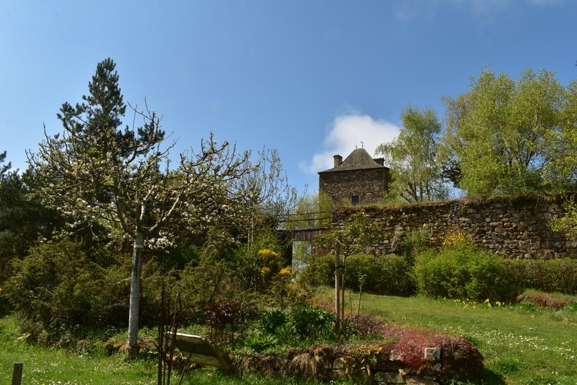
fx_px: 433
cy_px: 192
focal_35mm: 27
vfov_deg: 47.9
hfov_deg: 67.4
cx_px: 288
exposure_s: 1/100
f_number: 22
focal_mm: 18
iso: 250
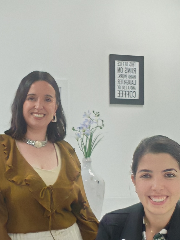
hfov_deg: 19.1
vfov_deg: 25.3
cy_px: 185
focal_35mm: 76
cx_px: 27
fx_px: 527
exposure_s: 1/50
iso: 250
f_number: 2.1
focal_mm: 2.98
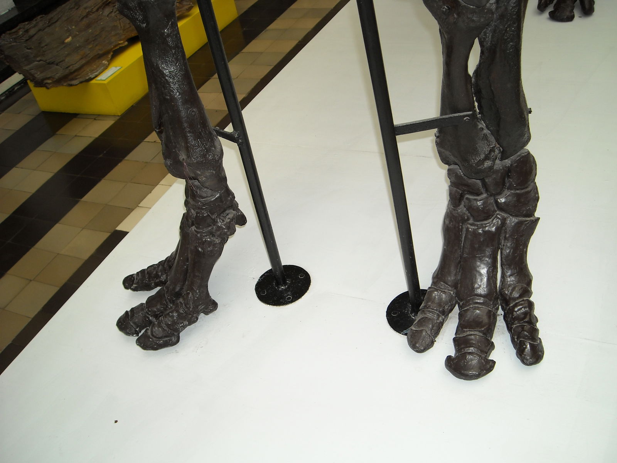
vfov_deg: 40.7
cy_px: 232
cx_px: 308
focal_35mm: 35
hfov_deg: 52.6
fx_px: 624
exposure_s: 1/88
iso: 64
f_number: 2.8
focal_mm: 5.7
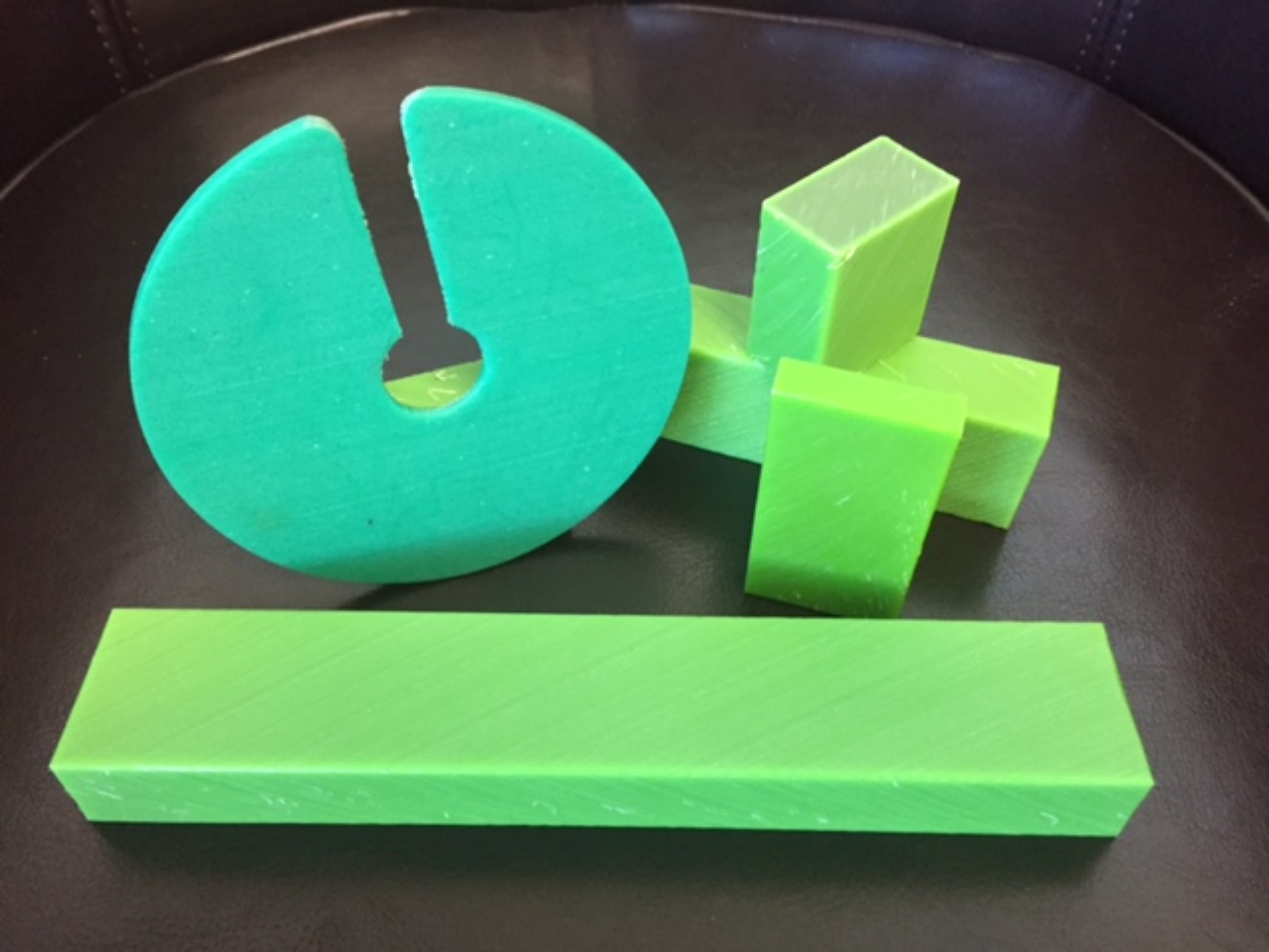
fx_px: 1063
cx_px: 634
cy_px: 476
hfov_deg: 61.7
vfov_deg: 48.2
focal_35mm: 29
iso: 250
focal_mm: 4.15
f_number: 2.2
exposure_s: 1/24
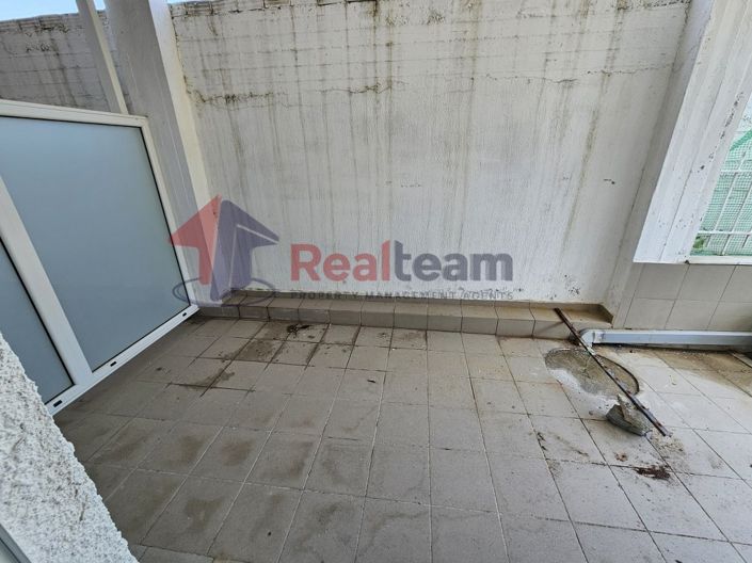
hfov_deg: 106.2
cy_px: 282
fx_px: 282
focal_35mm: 13
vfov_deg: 89.9
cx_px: 376
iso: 64
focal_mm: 2.2
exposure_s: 1/100
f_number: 2.2
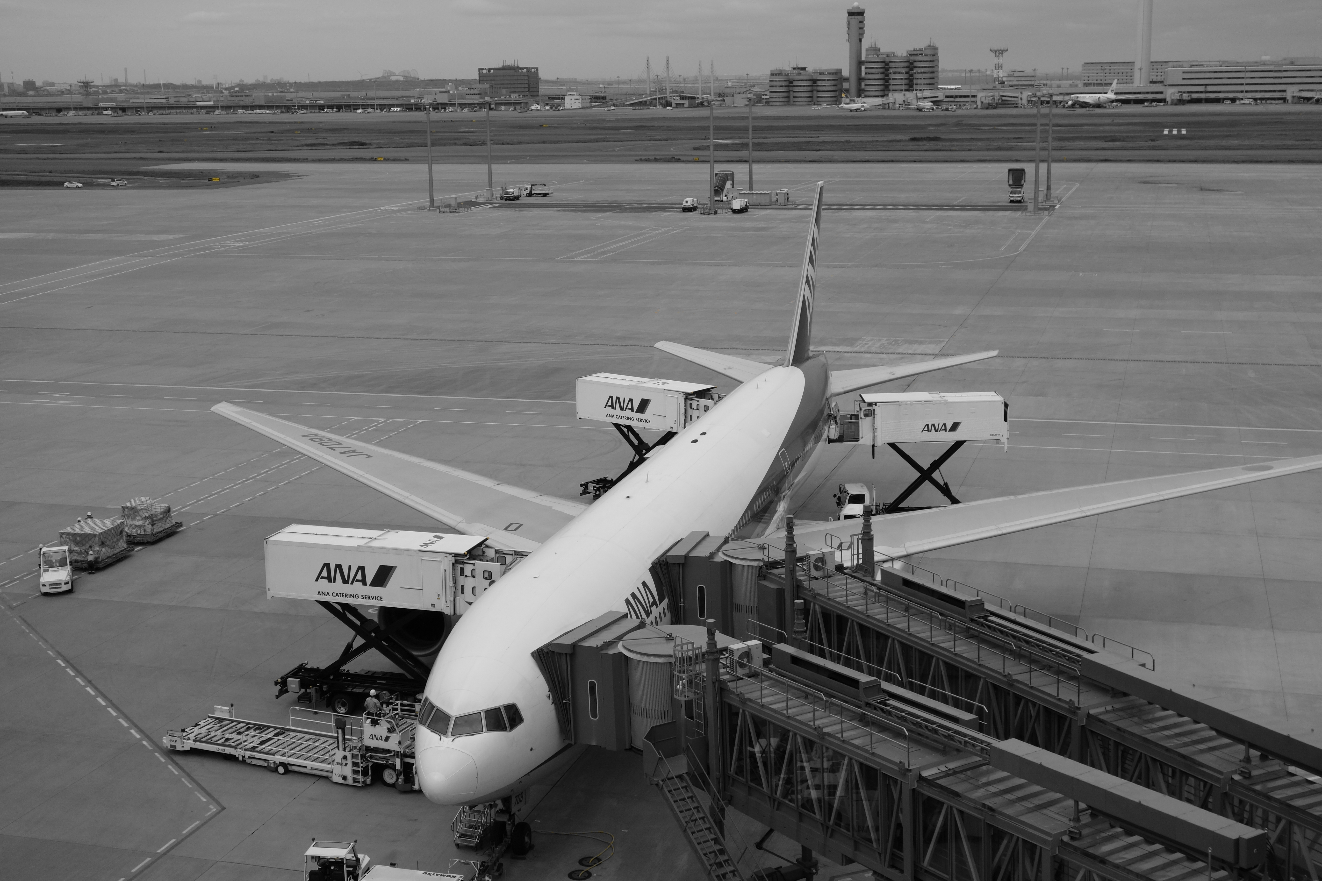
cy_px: 440
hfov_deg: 41.9
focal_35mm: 47
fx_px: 1726
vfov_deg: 28.6
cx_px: 661
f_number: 5.6
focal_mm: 17.6
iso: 200
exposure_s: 1/1250
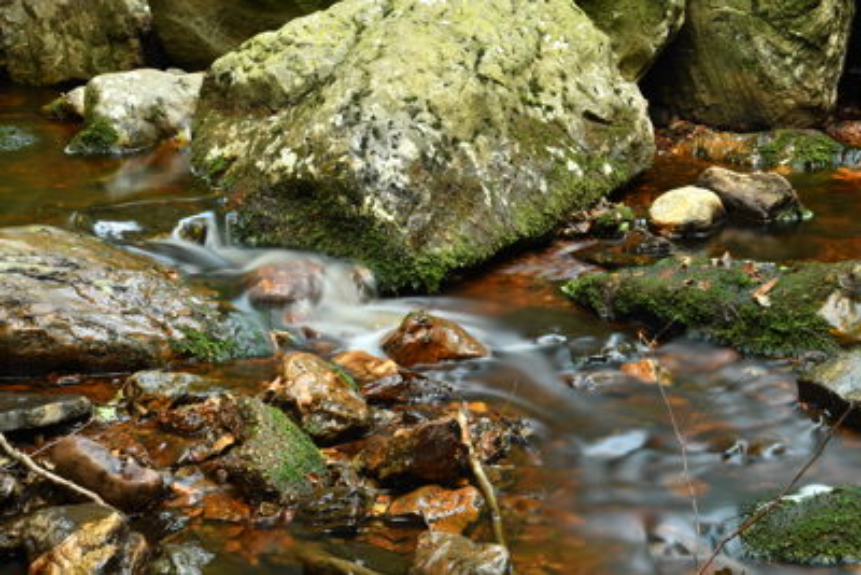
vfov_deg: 17.5
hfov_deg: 26.0
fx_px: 1866
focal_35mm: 78
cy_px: 288
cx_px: 430
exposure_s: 30
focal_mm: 52
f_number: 18
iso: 100
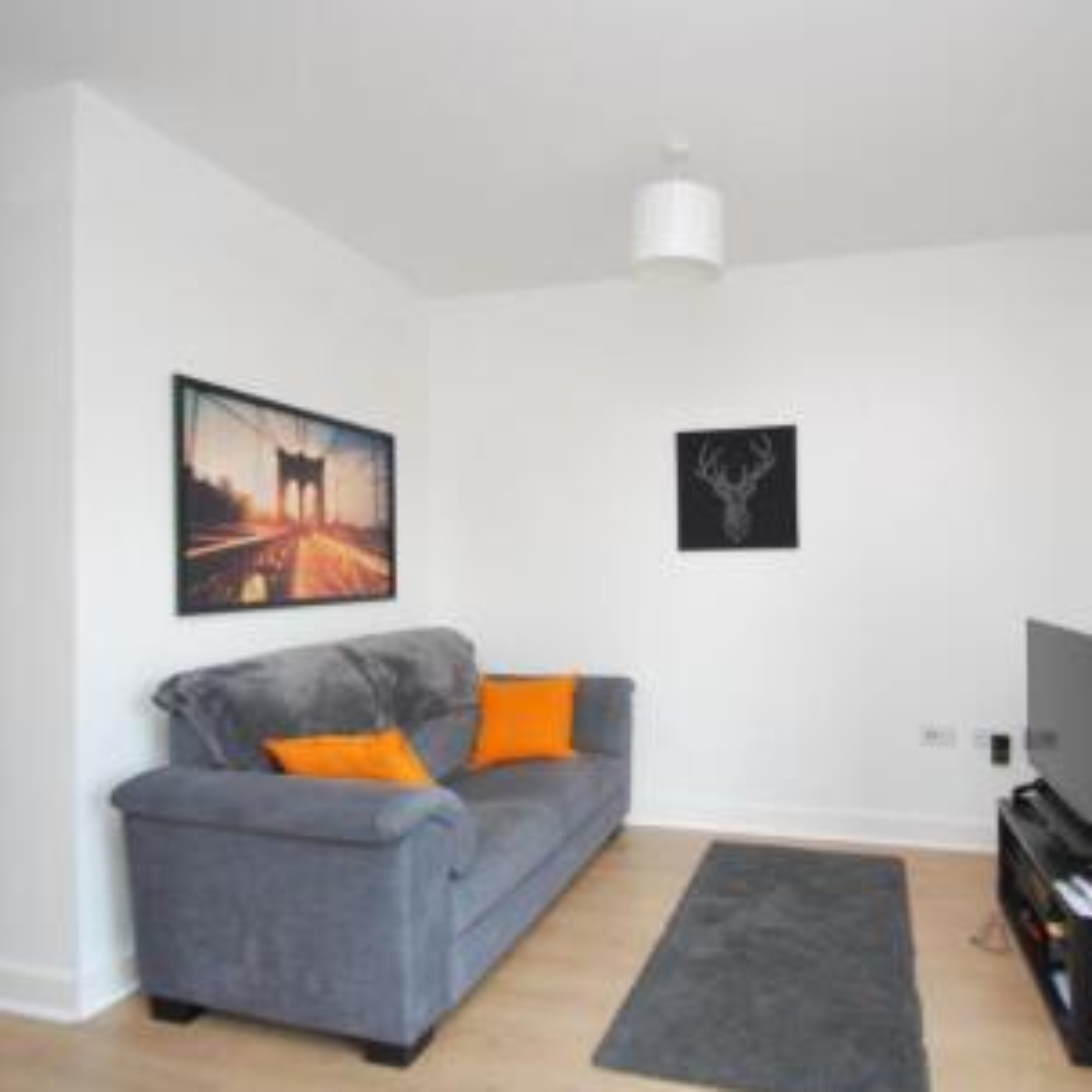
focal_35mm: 20
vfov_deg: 74.8
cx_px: 681
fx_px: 714
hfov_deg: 73.6
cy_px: 542
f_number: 3.5
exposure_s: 1/30
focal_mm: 10
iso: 250
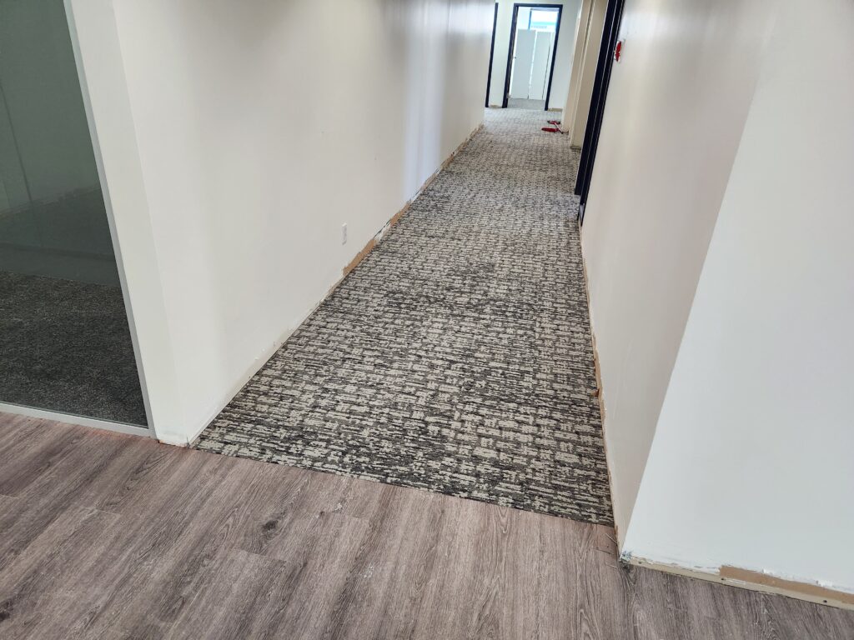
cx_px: 427
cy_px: 320
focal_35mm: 23
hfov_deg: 73.9
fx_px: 567
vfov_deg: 58.9
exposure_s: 1/120
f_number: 1.8
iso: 400
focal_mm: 5.4
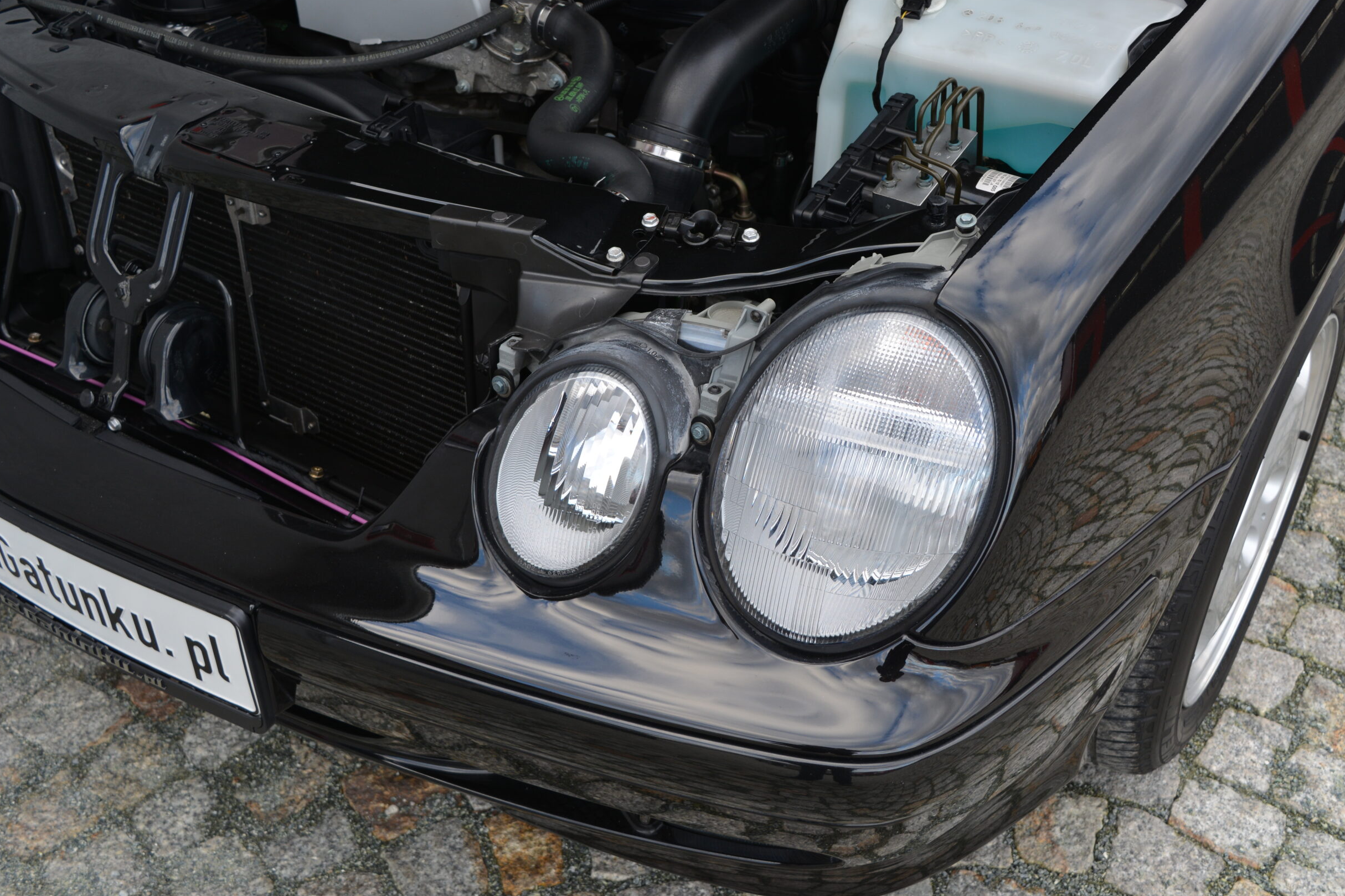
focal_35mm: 40
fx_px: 1477
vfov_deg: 33.8
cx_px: 700
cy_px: 451
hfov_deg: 49.0
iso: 140
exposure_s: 1/60
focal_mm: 25
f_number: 5.6
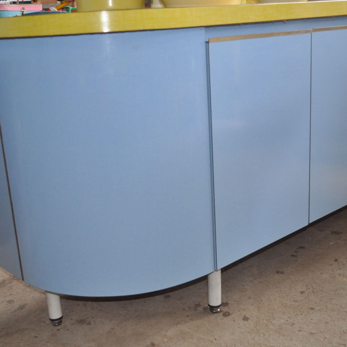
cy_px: 175
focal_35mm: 47
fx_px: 533
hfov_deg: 36.1
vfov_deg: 36.1
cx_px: 176
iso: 800
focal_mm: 24
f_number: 4
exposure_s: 1/60
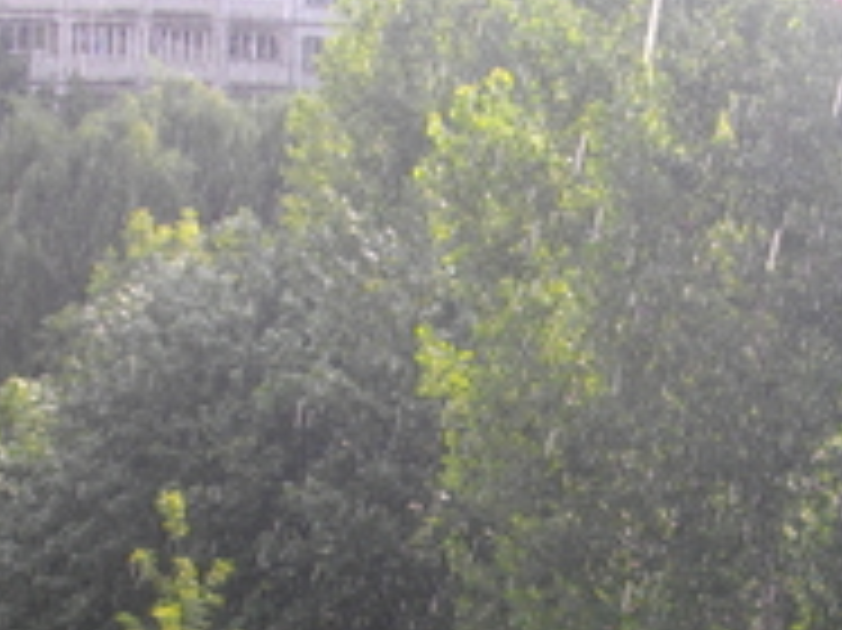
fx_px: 1872
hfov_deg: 25.2
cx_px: 572
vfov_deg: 18.8
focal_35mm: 77
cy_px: 544
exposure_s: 1/320
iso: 100
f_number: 2.9
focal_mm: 5.7
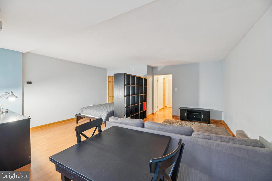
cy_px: 90
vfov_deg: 81.2
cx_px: 136
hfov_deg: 104.3
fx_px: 106
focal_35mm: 14
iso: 400
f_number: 8
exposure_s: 1/2
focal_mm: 14
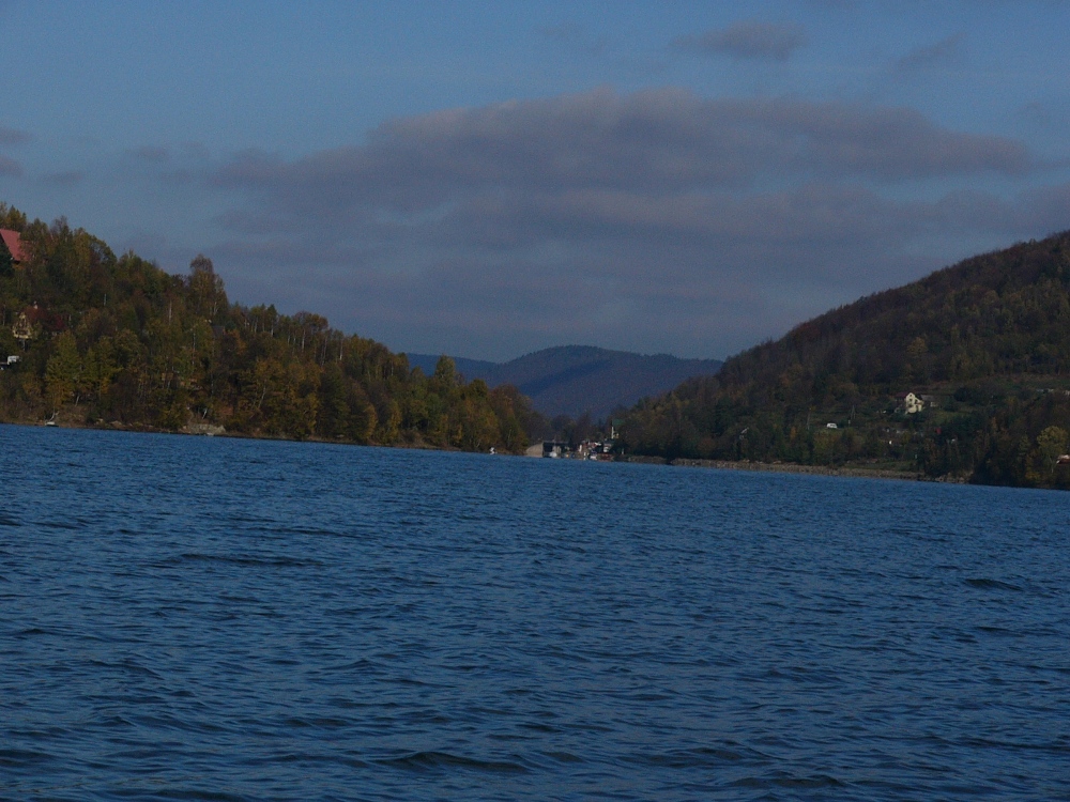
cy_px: 401
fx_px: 3895
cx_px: 535
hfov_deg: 15.6
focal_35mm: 126
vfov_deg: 11.8
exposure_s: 1/1600
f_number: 5.2
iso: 50
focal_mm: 16.5
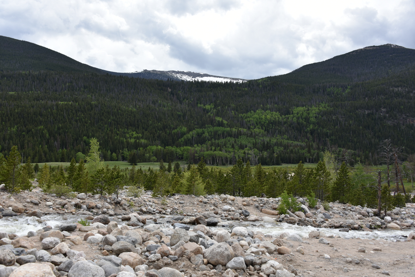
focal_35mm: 34
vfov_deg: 38.9
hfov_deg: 55.8
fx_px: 392
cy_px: 138
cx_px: 208
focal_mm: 34
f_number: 8
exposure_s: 1/250
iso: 100
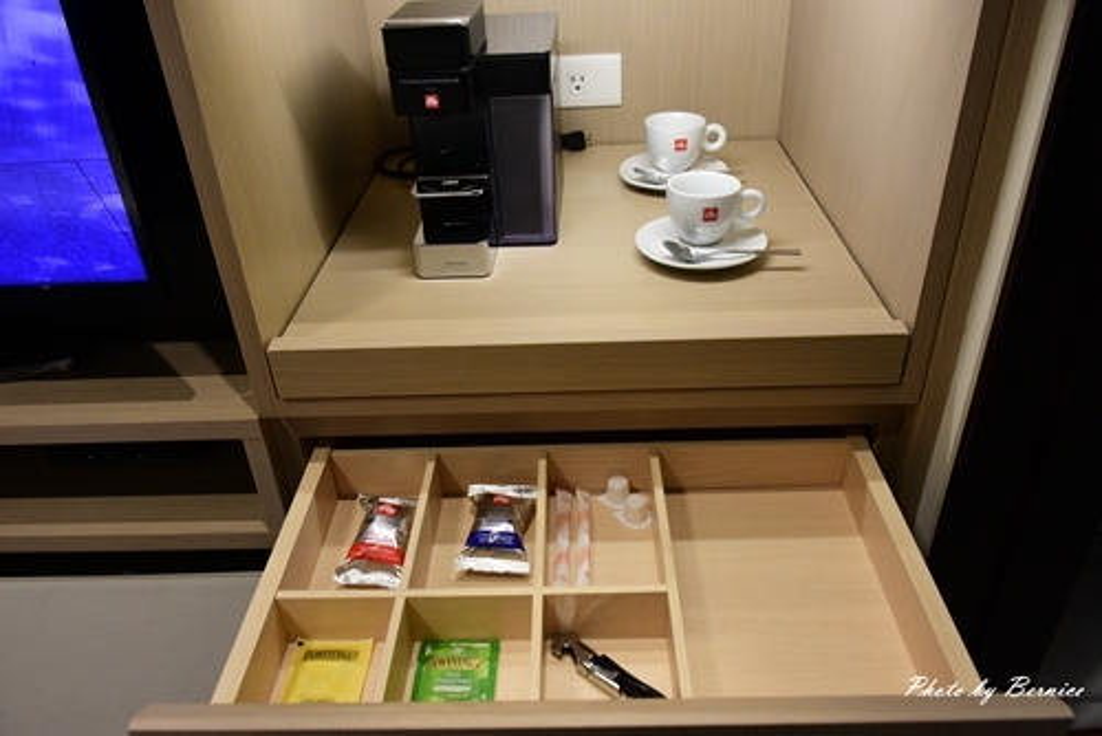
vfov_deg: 48.0
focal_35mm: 27
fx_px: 827
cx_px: 551
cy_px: 368
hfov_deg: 67.4
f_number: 5.6
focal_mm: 18
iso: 900
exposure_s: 1/30
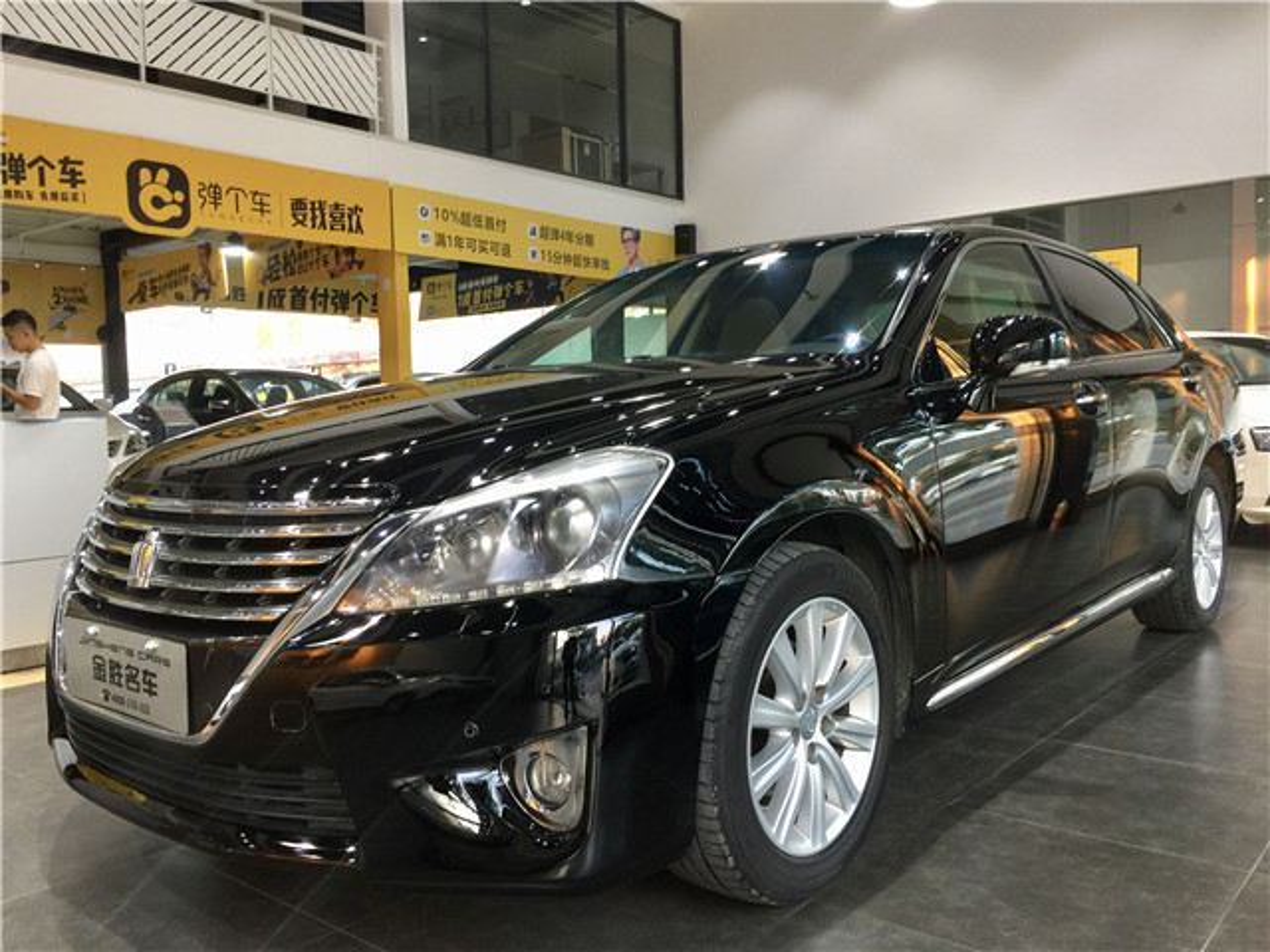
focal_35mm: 29
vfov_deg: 48.2
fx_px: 1064
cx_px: 635
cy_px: 476
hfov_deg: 61.7
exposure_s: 1/17
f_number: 2.2
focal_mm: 4.15
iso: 40
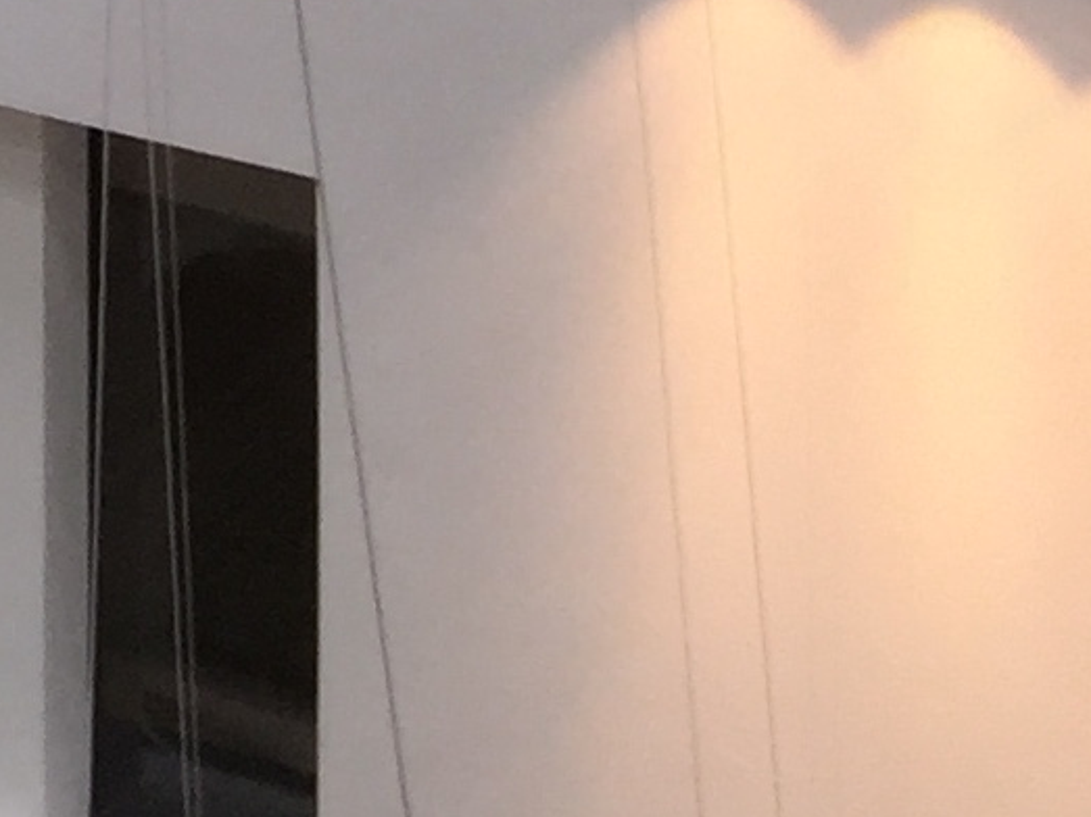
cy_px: -1582
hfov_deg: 8.8
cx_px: -2290
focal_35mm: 181
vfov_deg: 7.3
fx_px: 5703
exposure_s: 1/192
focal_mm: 4.15
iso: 32
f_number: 2.2
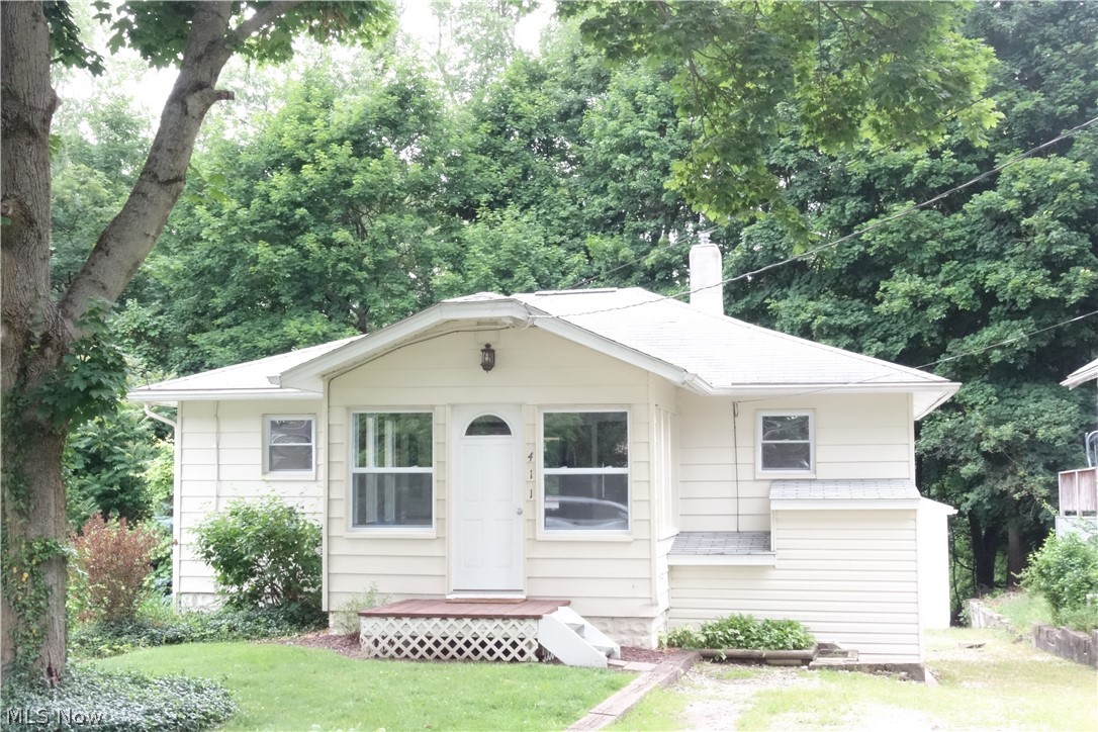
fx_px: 1555
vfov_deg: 26.5
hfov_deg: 38.9
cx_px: 549
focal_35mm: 51
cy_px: 366
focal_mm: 18.88
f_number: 3.2
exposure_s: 1/60
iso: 1600
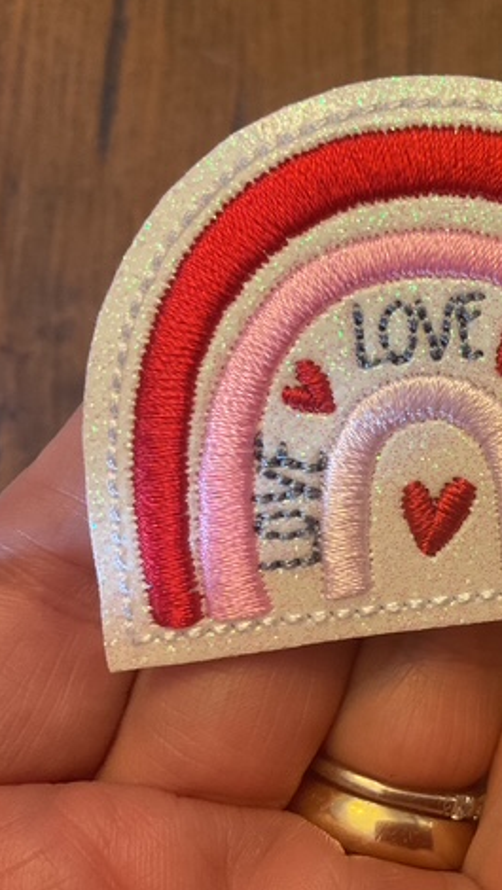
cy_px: 437
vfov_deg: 47.3
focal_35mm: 43
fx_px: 1016
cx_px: 559
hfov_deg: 25.6
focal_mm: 3
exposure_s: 1/60
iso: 160
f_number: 1.8
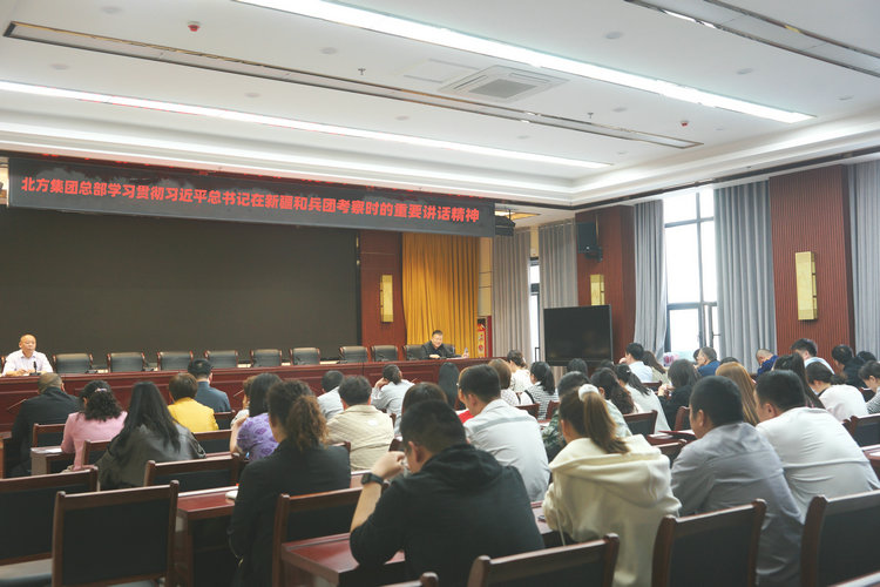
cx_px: 440
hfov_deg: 54.4
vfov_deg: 37.9
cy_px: 294
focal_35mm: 35
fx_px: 855
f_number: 4
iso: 400
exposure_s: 1/60
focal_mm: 35
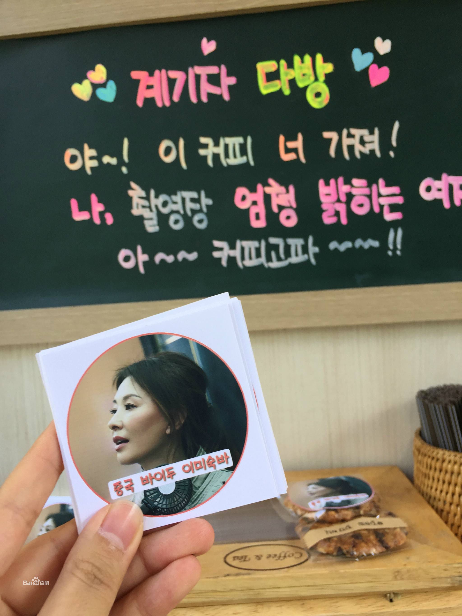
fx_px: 516
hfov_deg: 48.2
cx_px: 231
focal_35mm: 29
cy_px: 308
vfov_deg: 61.7
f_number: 2.2
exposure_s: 1/120
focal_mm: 4.15
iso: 40
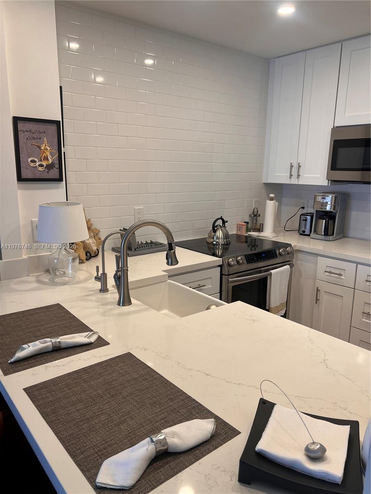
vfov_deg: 67.3
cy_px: 247
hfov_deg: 53.1
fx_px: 372
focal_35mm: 26
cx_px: 186
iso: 50
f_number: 1.5
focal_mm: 5.7
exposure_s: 1/120
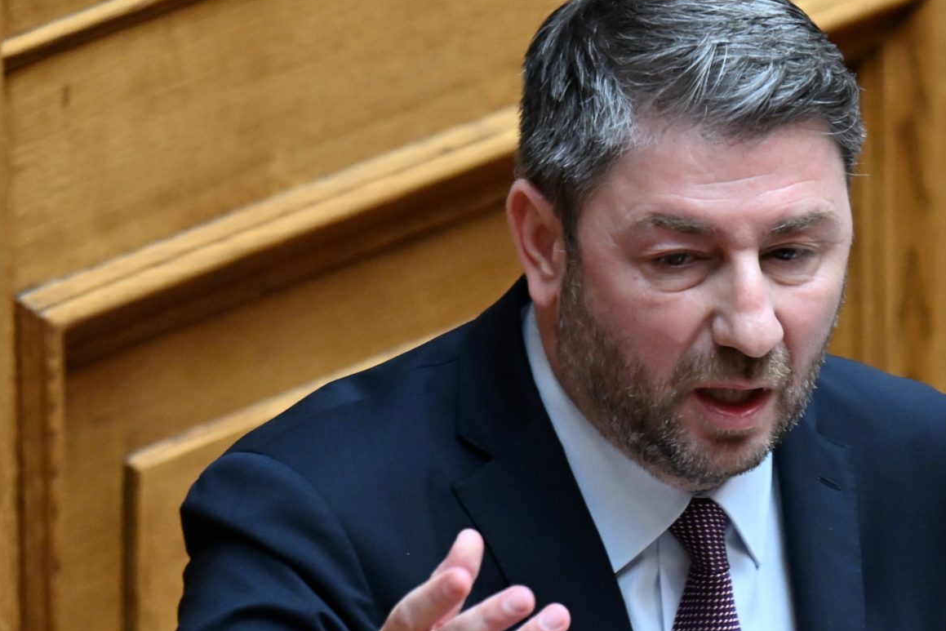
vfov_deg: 1.3
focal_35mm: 1082
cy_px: 645
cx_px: 860
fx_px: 28434
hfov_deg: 1.9
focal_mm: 490
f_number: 6.3
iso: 3200
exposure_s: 1/250
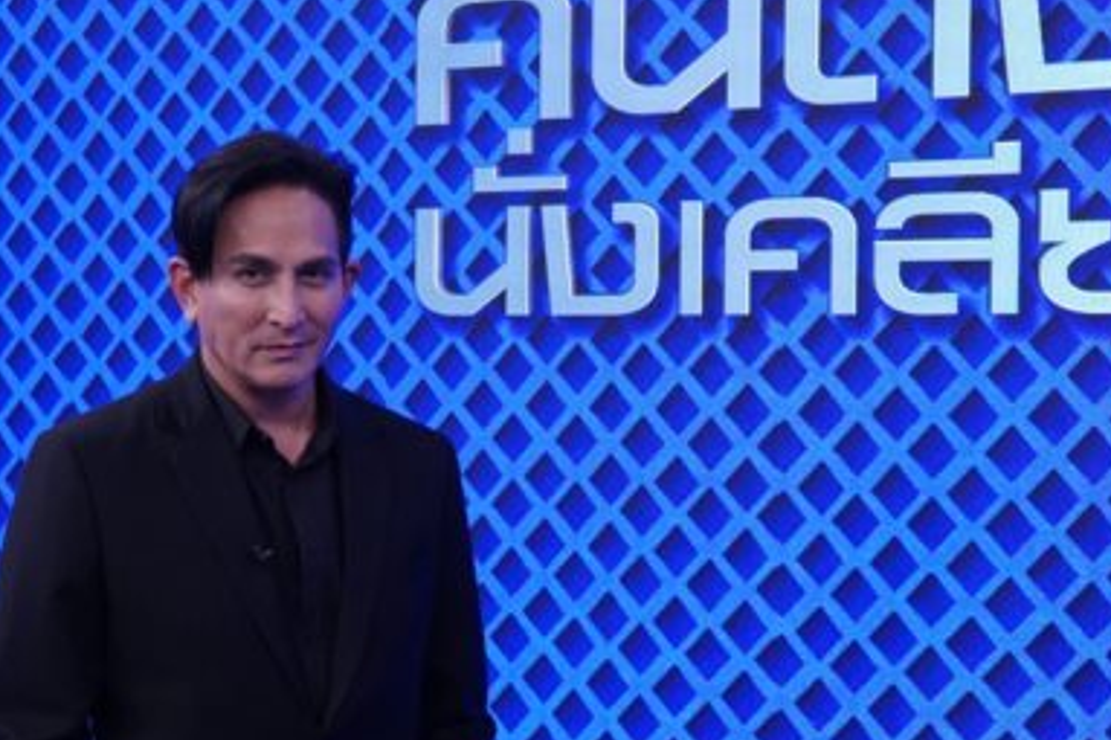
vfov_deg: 18.2
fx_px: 2313
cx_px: 775
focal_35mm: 75
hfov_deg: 26.8
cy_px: 431
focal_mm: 41
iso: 3200
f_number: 7.1
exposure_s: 1/125
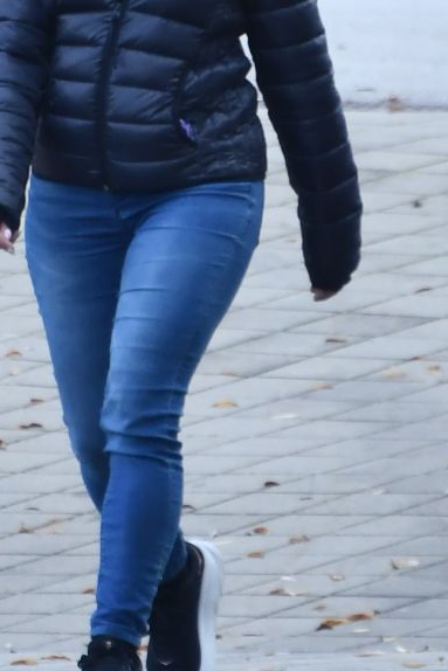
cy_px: 206
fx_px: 14028
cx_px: 130
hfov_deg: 1.8
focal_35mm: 752
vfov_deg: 2.7
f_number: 5.6
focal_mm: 300
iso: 500
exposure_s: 1/400
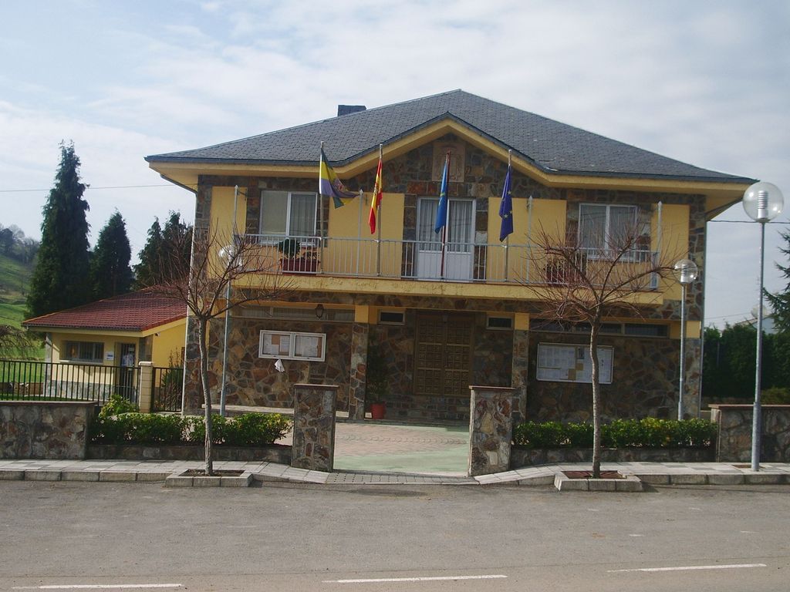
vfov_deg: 29.1
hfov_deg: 38.2
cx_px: 395
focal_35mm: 50
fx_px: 1141
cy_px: 296
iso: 50
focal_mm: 8.2
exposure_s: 1/400
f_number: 5
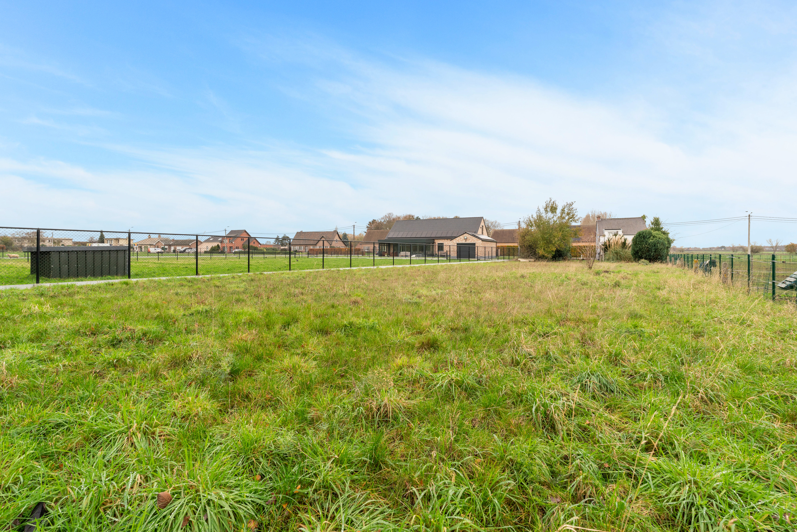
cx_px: 398
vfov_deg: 73.8
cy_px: 266
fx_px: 354
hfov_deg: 96.7
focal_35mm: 16
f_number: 11
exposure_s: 1/25
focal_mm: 16
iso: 800
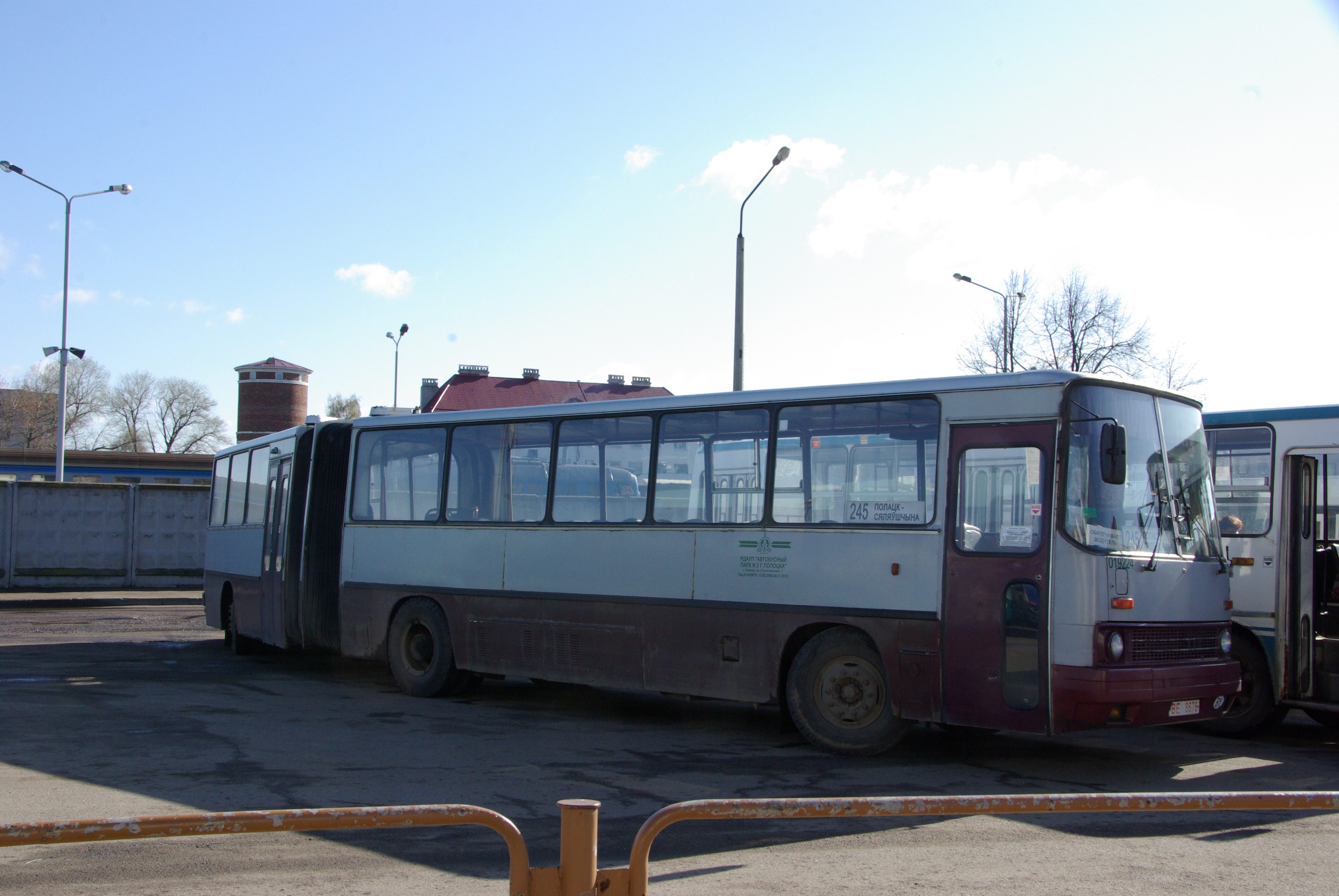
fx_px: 1501
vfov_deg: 33.2
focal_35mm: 40
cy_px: 448
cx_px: 670
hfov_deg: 48.1
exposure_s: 1/160
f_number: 16
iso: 400
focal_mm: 26.88
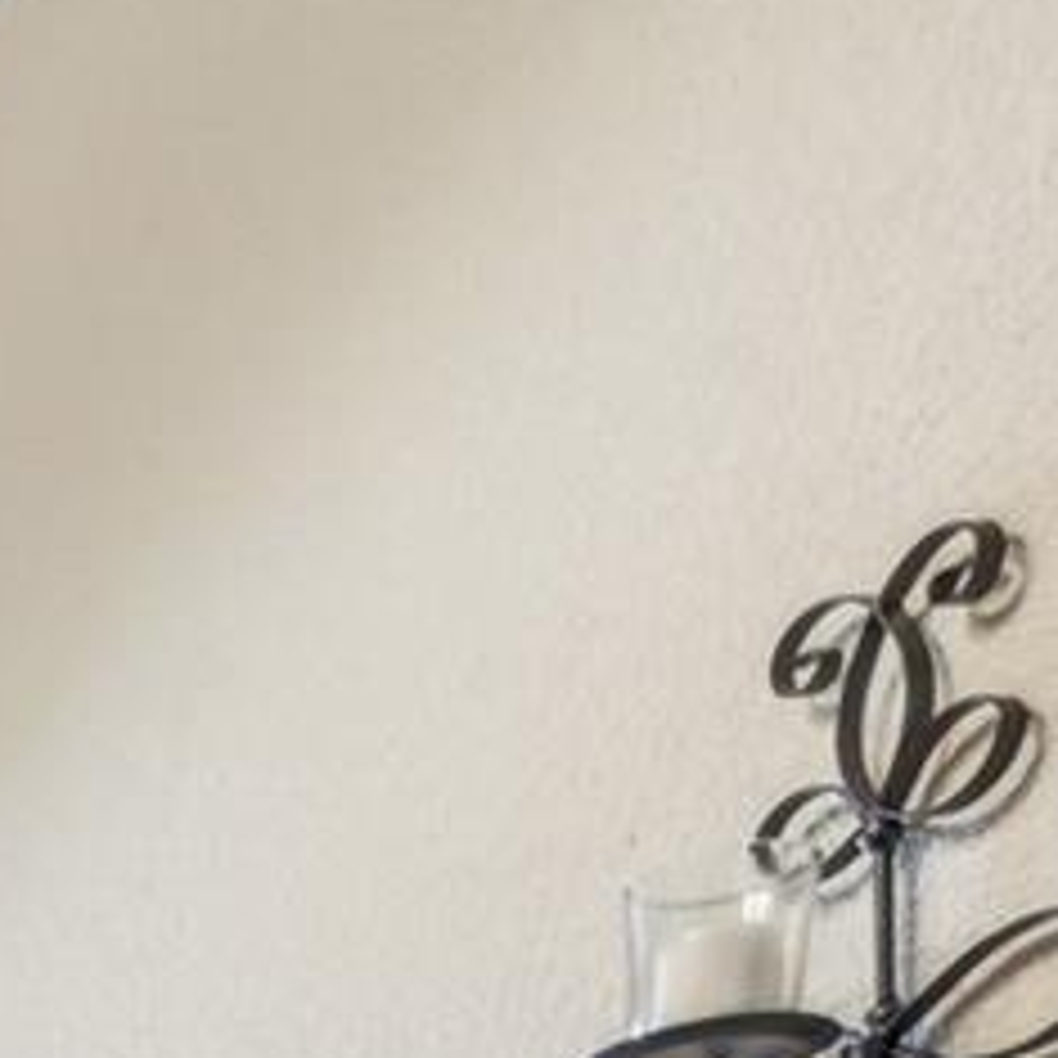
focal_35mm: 81
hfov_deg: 13.6
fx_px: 2801
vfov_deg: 15.5
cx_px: -1639
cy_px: 2296
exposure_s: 1/6
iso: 400
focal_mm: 14
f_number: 8
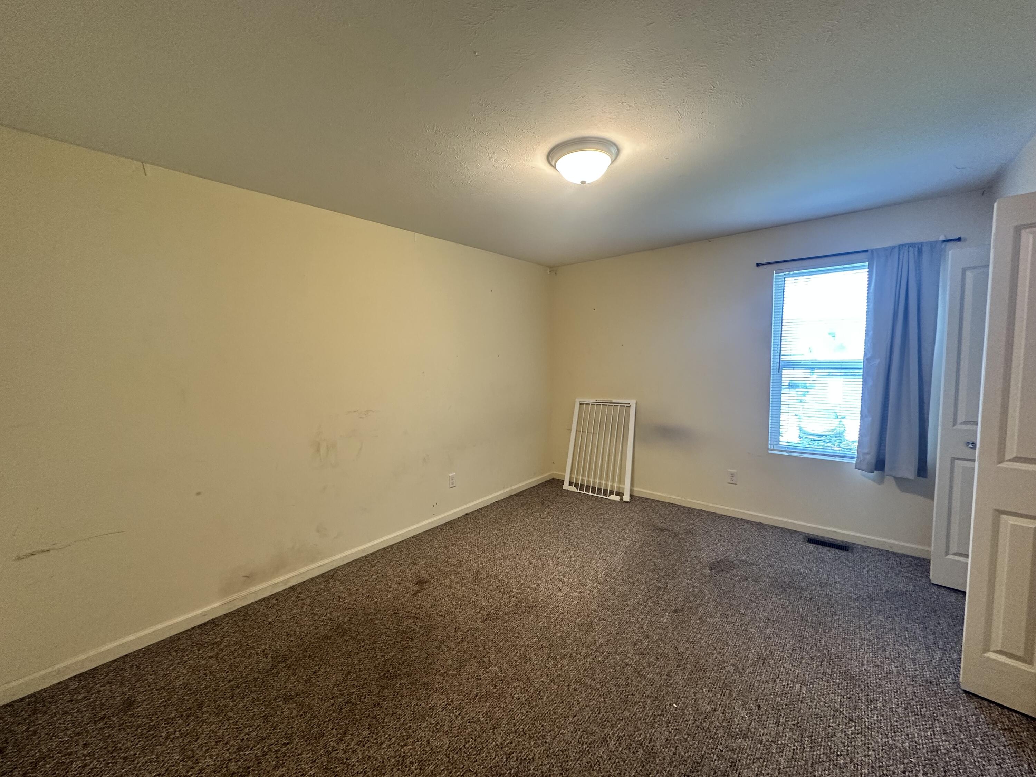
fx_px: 419
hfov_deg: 102.1
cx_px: 518
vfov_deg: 85.7
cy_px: 388
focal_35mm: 14
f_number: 2.2
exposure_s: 1/60
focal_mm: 2.22
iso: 200
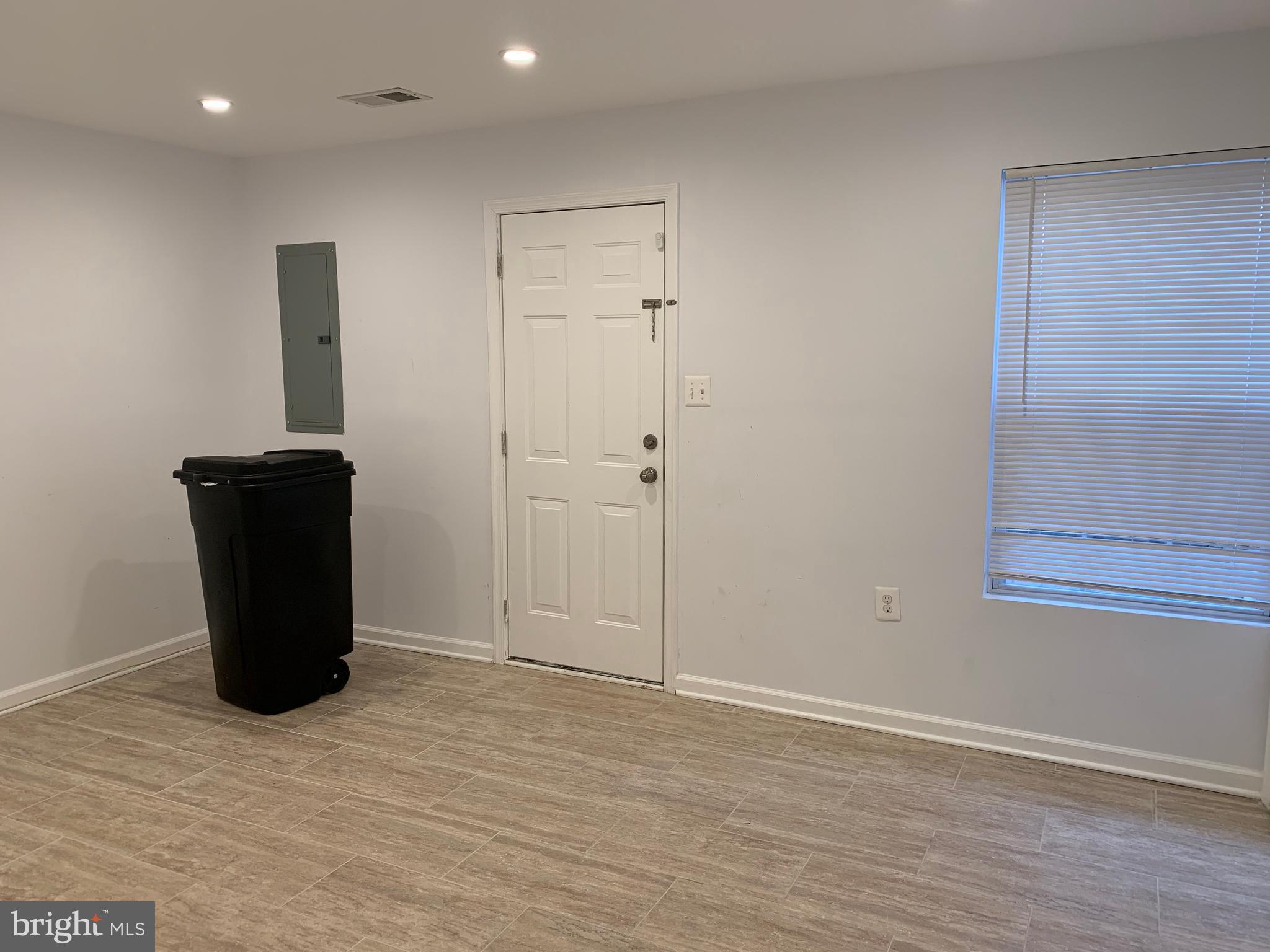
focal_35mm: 26
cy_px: 476
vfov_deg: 53.1
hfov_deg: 67.3
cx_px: 635
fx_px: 954
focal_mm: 4.25
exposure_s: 1/60
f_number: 1.8
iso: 64
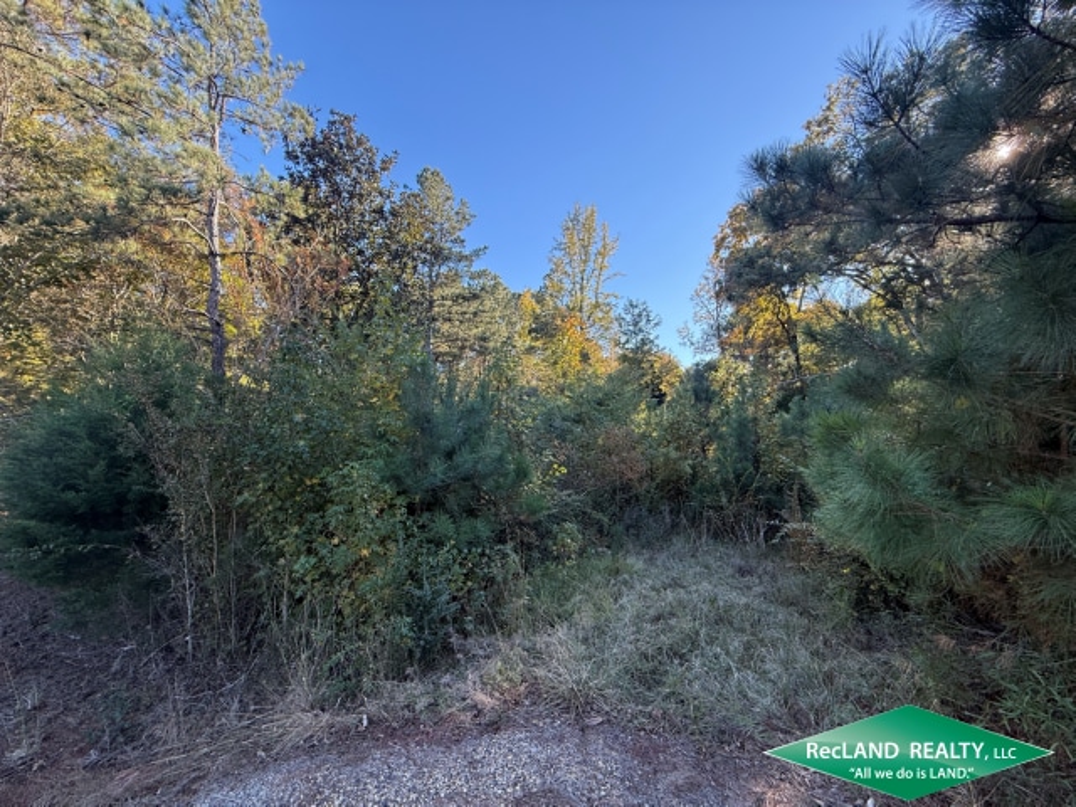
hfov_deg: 102.1
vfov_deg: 85.7
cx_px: 538
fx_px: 435
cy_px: 404
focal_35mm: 14
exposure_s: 1/269
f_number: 2.2
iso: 64
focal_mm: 2.22
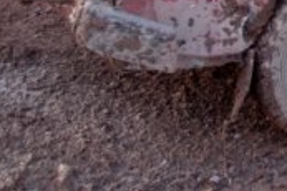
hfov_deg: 15.5
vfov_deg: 10.7
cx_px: 433
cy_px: -118
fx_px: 972
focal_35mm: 122
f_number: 4
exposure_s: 1/80
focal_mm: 22
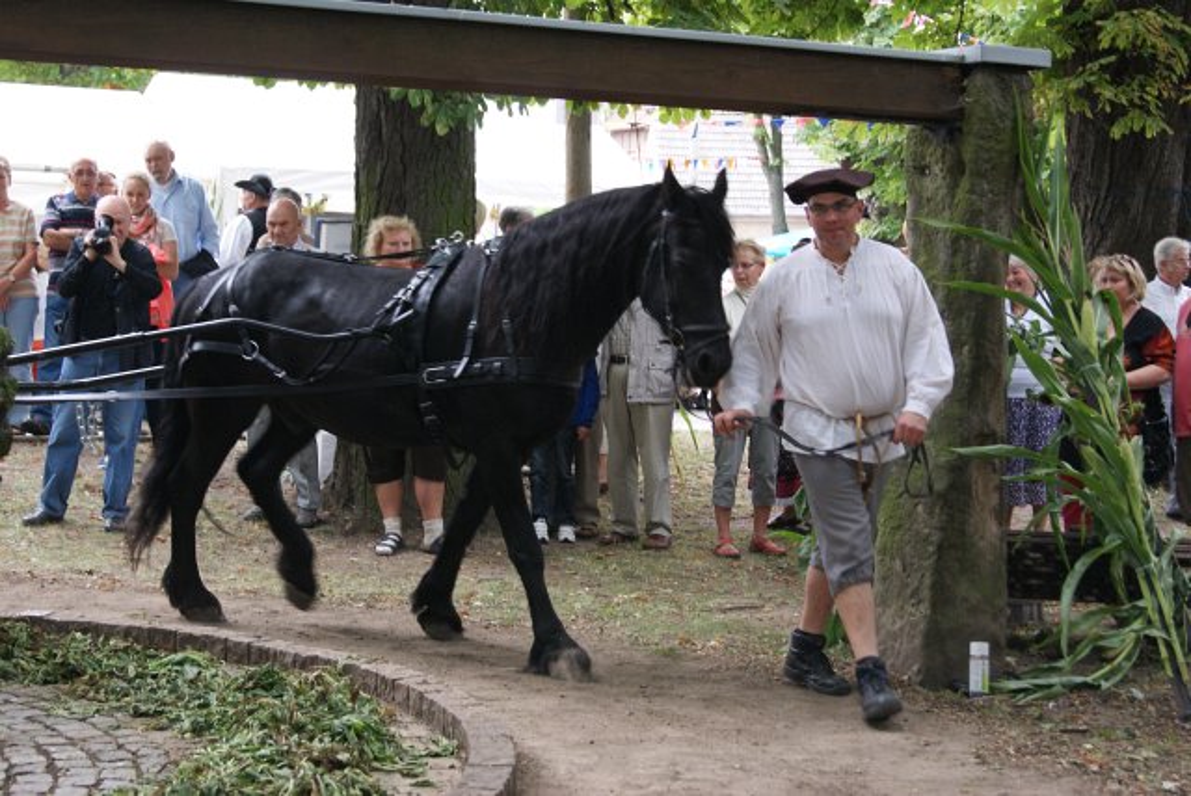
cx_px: 596
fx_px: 2235
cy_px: 398
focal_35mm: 68
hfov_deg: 29.8
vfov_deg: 20.2
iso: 320
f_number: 5.6
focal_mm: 45
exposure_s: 1/80
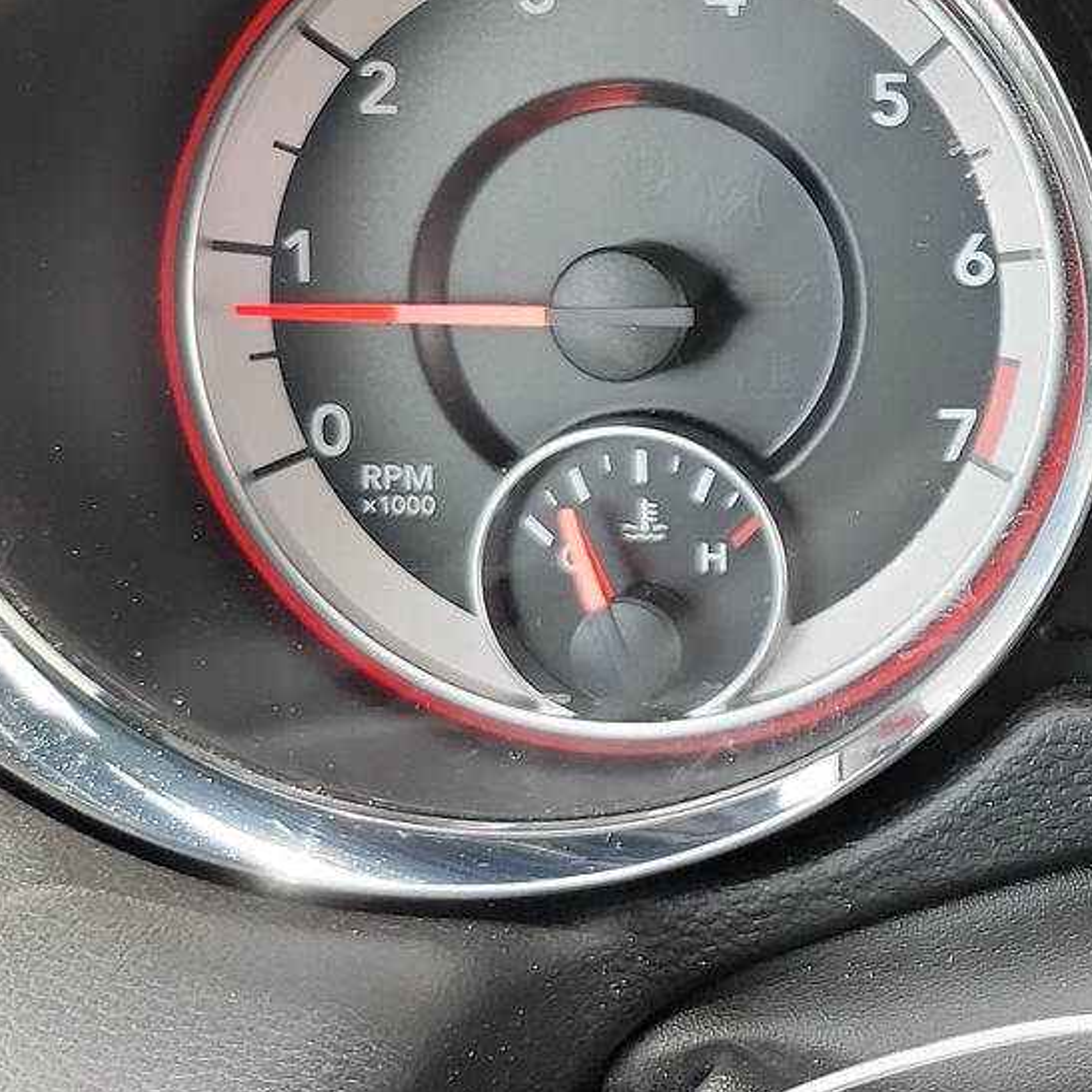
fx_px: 2213
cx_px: 1453
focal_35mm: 62
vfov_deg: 27.4
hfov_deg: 24.0
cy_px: 287
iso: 121
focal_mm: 6.7
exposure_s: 1/59
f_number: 1.8
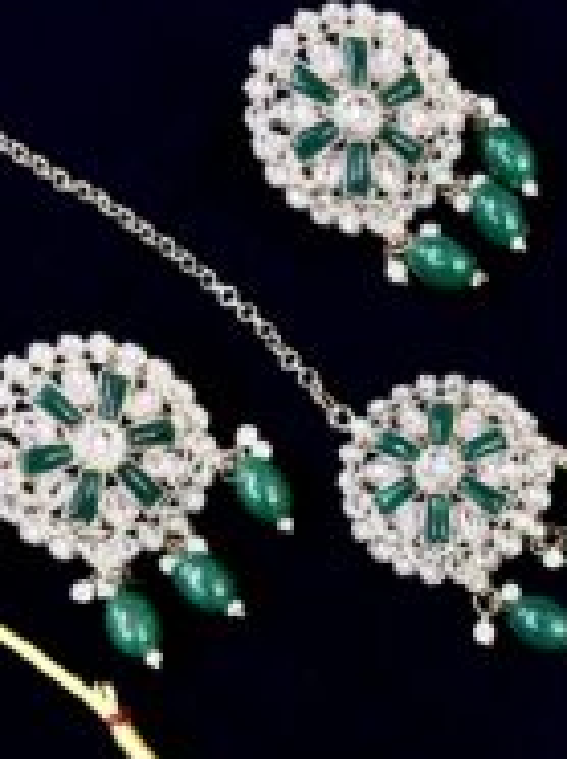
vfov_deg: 33.1
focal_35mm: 56
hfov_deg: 24.7
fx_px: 1226
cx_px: 579
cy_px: 637
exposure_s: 1/100
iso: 40
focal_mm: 5.1
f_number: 1.6
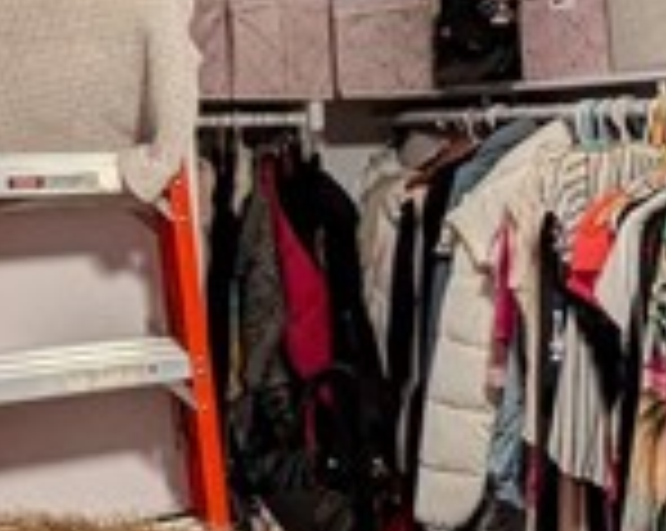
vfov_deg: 27.5
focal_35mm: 55
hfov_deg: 32.0
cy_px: 200
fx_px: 1083
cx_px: 639
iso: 179
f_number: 2.2
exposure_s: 1/60
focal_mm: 1.95
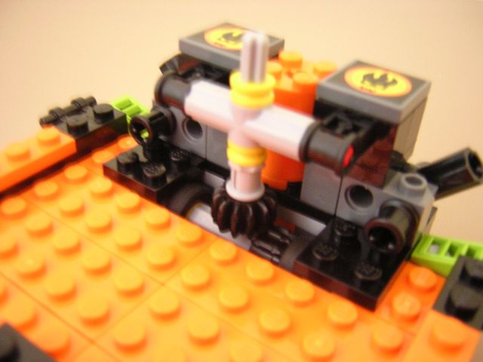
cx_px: 242
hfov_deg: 51.4
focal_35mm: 36
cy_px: 181
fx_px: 502
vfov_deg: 39.7
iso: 400
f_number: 2.6
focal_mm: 4.7
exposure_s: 1/2.1
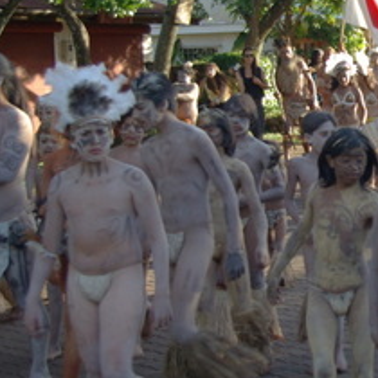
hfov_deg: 15.3
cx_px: 472
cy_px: 172
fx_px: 1347
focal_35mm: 109
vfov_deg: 16.0
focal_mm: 28
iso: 100
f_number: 4
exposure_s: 1/45
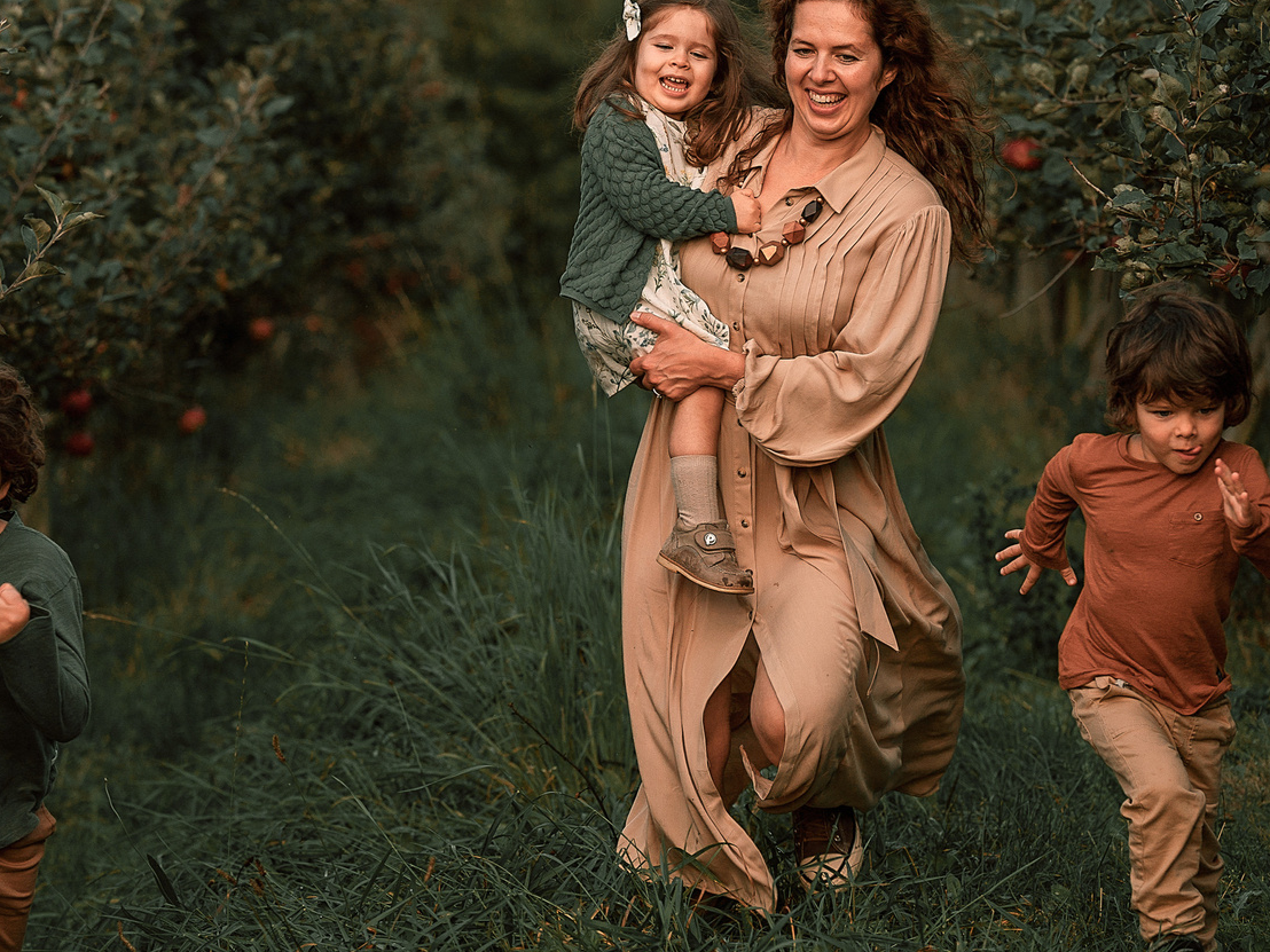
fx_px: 11006
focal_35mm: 300
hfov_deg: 6.6
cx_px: 730
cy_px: 592
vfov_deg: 5.0
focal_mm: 135
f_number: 4
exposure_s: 1/640
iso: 100
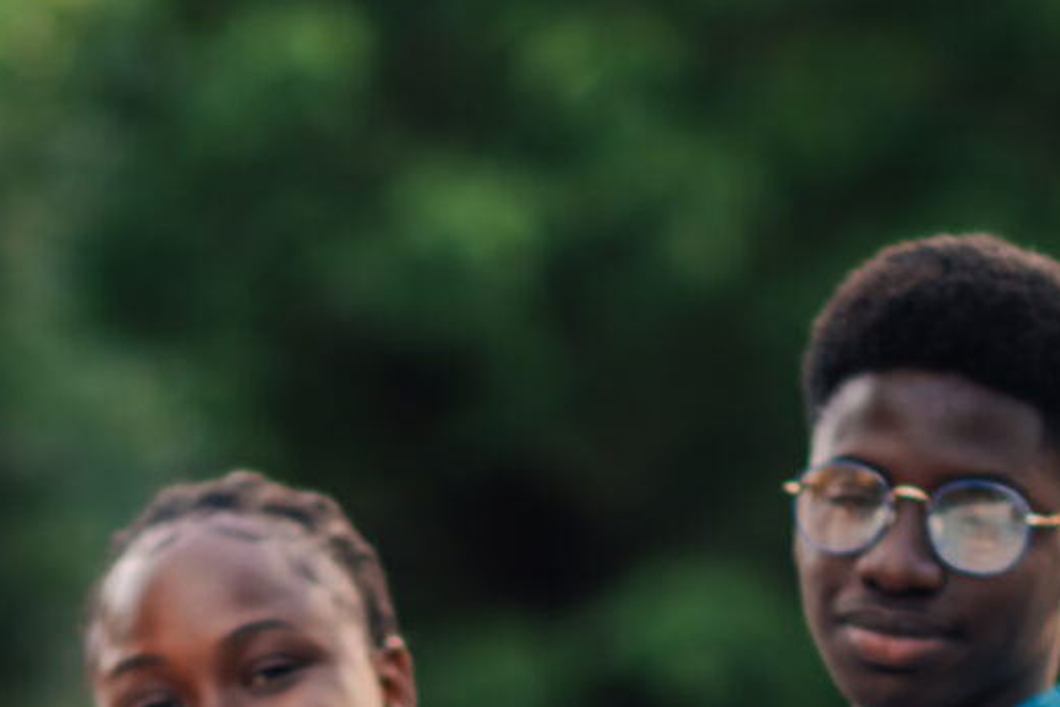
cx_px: 252
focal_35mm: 421
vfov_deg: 3.2
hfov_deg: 4.9
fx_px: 12399
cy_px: 1349
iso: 80
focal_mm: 85
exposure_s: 1/250
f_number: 1.4
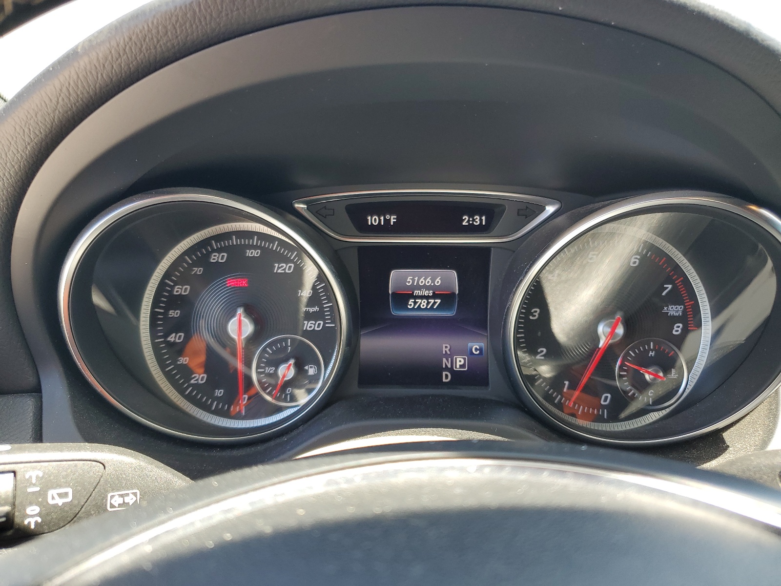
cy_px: 293
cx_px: 390
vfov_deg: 53.1
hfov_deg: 67.3
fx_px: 587
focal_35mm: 26
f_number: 1.5
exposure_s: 1/164
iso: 50
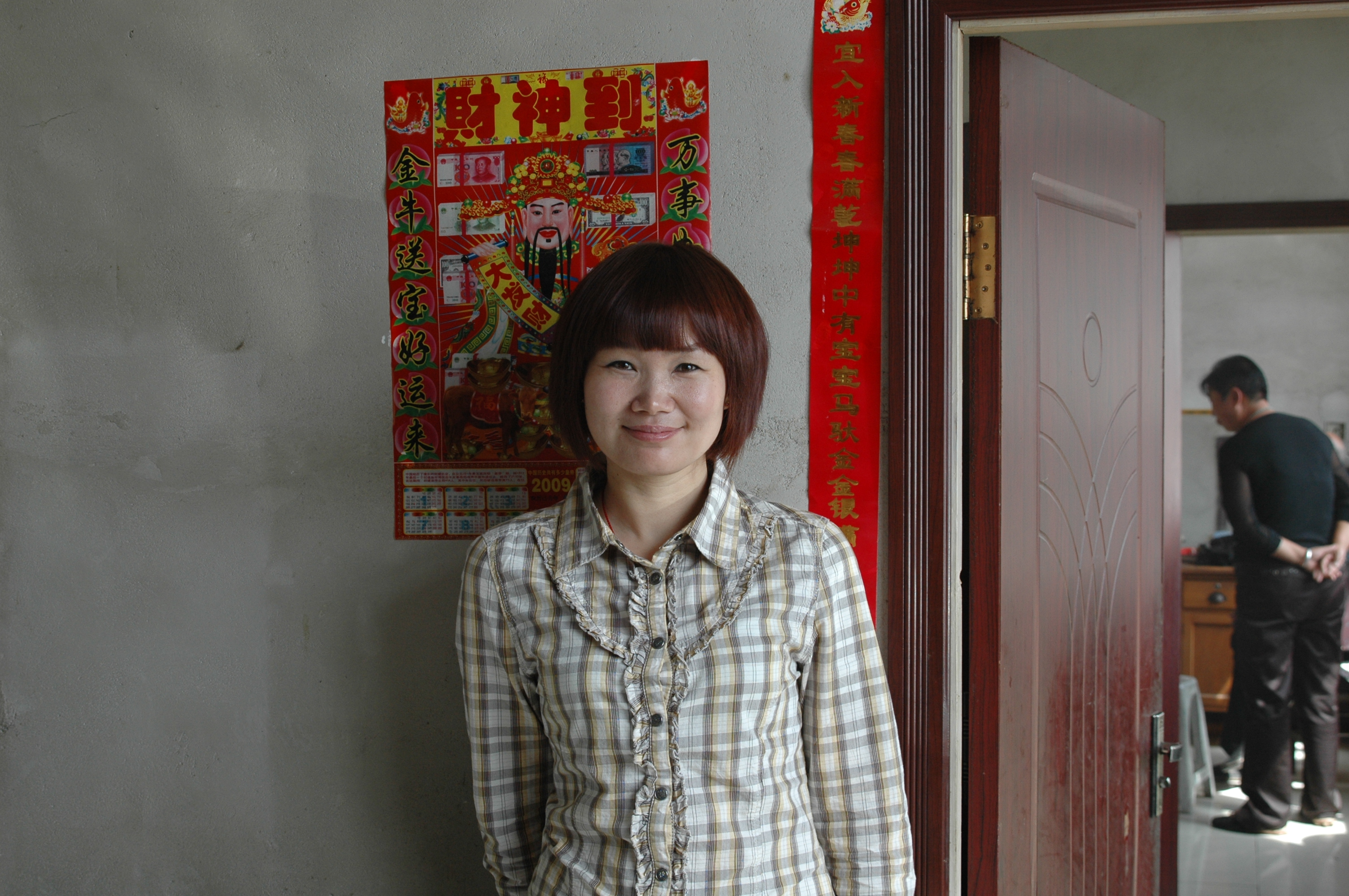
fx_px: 1966
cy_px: 448
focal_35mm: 52
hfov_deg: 37.9
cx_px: 674
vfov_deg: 25.7
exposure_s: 1/100
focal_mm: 35
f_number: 5
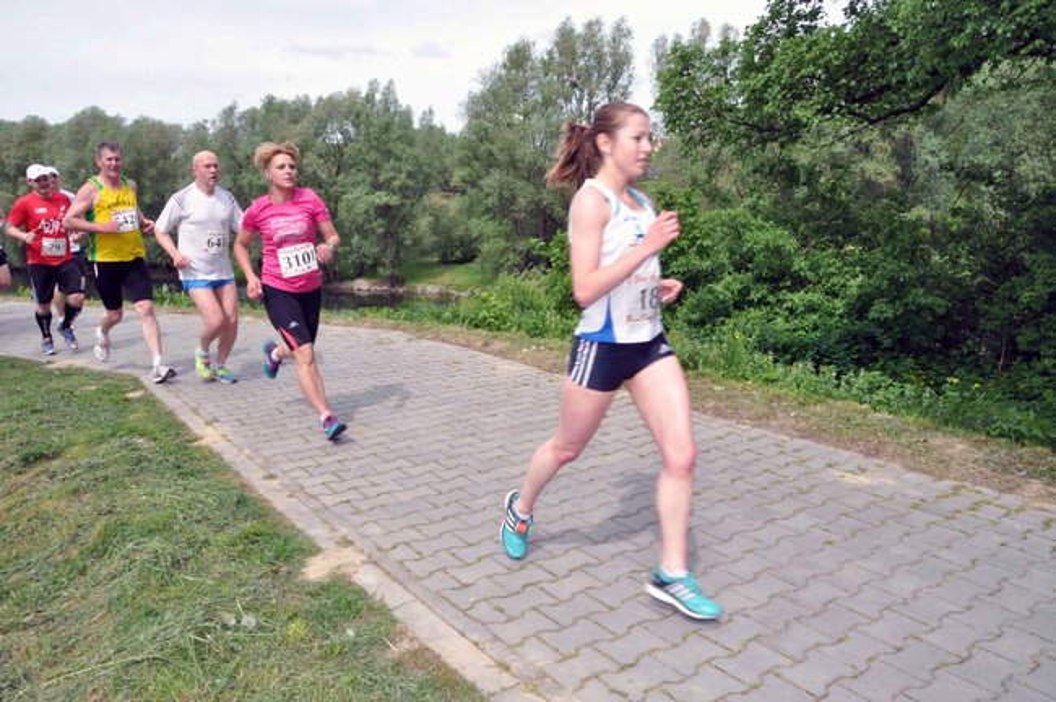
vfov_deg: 47.8
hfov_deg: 67.4
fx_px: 791
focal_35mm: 27
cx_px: 528
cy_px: 351
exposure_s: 1/200
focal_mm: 18
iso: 800
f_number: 22
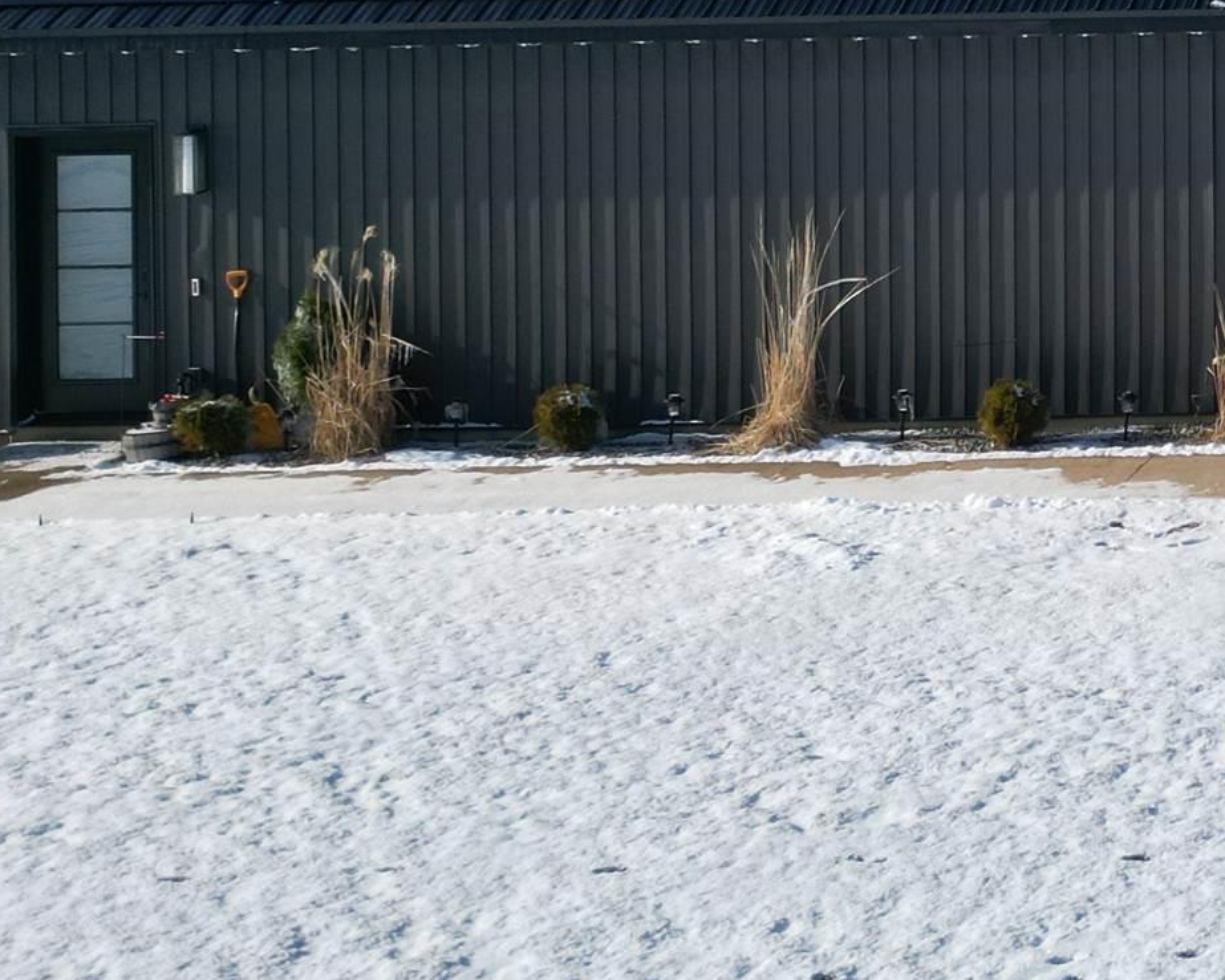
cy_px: -227
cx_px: 1792
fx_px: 2827
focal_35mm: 78
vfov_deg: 18.5
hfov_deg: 21.0
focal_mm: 6.72
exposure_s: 1/4000
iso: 130
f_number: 1.7
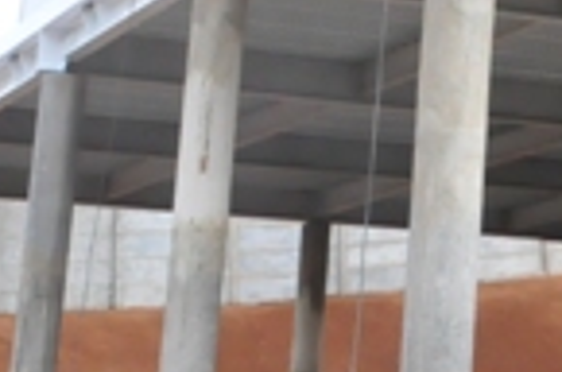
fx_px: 2321
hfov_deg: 11.5
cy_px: -161
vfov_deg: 9.0
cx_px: 1333
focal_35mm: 149
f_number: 10
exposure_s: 1/800
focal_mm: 18
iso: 3200
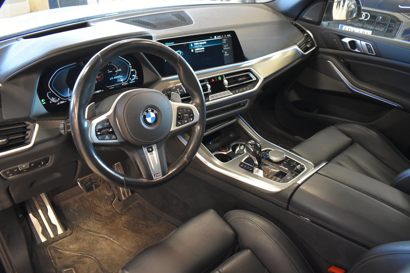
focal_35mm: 27
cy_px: 136
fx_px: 307
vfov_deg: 47.9
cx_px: 205
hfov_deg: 67.4
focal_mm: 18
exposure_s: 1/60
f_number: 3.5
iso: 2800
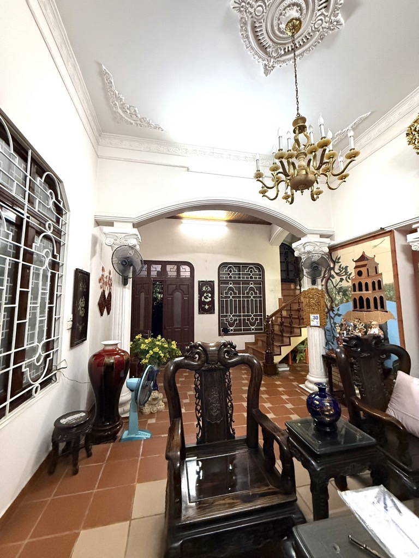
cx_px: 210
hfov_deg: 85.7
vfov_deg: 102.1
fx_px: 226
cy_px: 279
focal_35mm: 14
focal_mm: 2.22
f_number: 2.2
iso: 500
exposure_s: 1/50
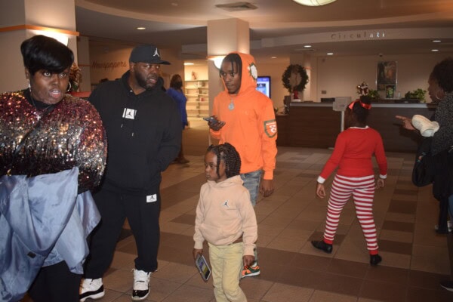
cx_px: 226
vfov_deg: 40.0
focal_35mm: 33
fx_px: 415
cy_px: 151
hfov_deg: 57.2
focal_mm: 22
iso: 800
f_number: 4
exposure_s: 1/60
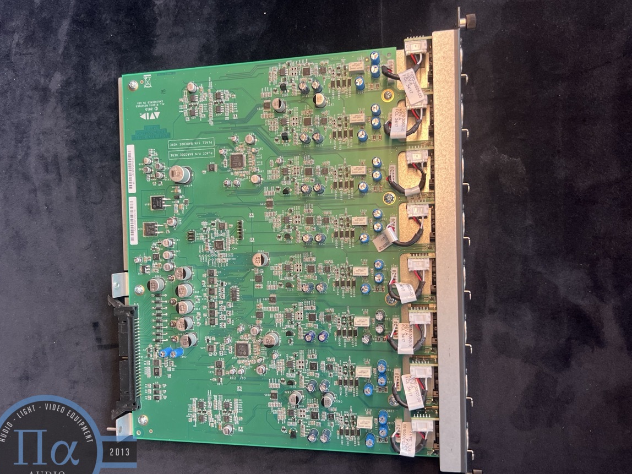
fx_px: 529
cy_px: 247
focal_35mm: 29
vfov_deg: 48.2
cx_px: 304
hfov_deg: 61.6
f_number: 1.5
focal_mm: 5.7
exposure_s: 1/115
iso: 125
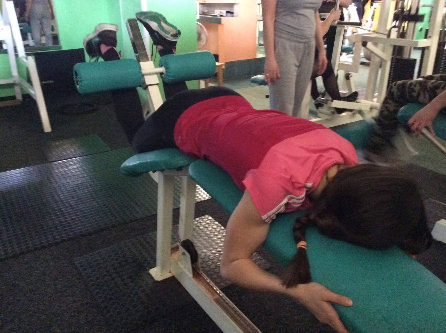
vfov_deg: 44.0
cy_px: 166
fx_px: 412
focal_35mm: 32
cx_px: 223
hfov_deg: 56.9
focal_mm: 3.3
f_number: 2.4
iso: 500
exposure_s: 1/17
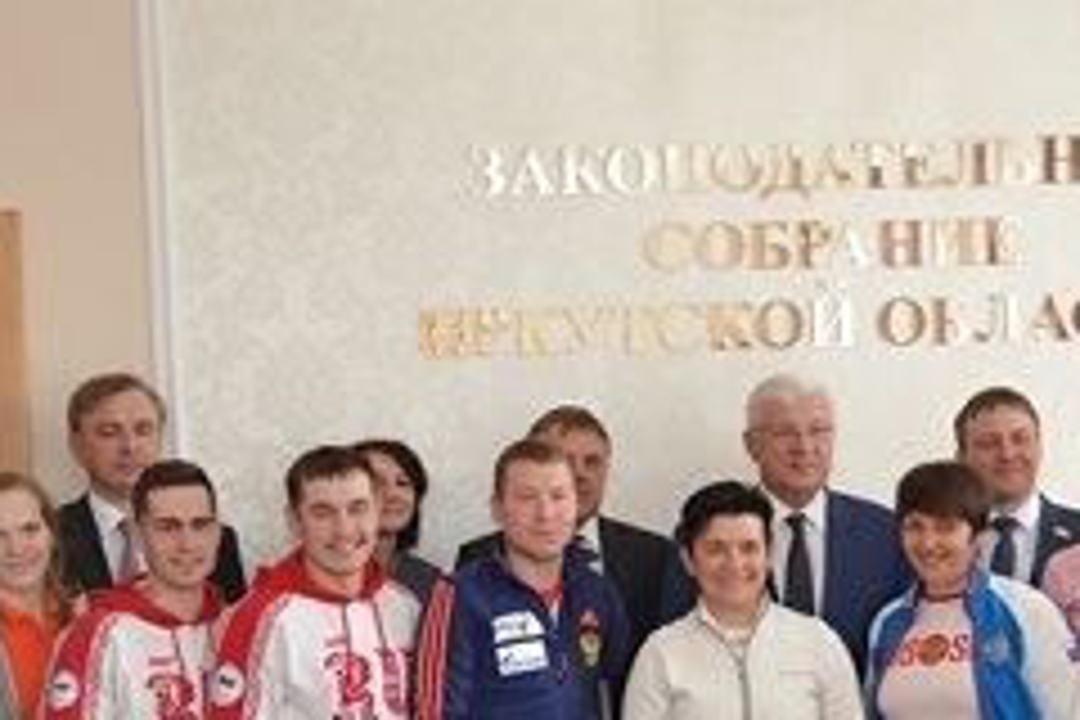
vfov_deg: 14.9
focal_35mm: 91
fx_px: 2730
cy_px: 594
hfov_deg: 22.3
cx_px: 644
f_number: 4
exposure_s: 1/60
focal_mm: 52
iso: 360
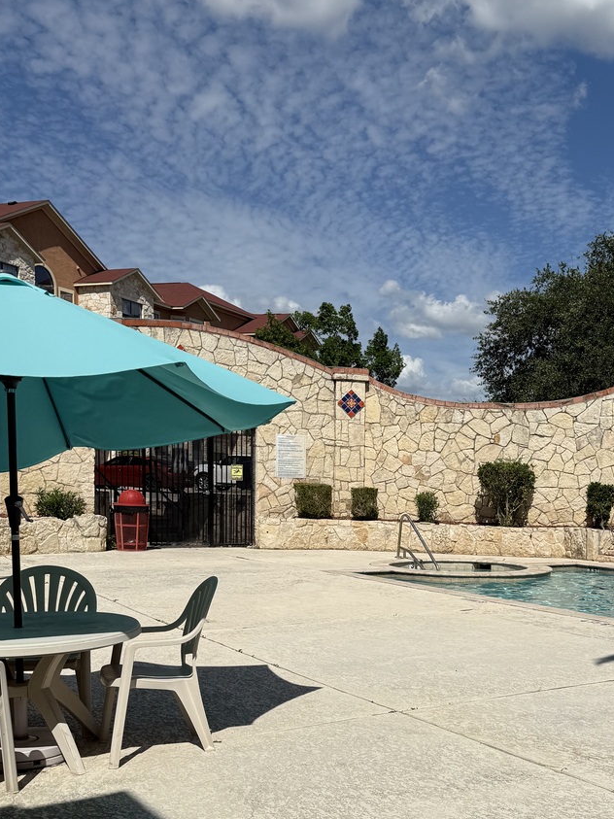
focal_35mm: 41
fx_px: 970
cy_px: 570
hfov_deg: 34.3
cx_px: 472
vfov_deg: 44.8
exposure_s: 1/14286
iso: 80
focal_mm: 6.76
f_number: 1.78
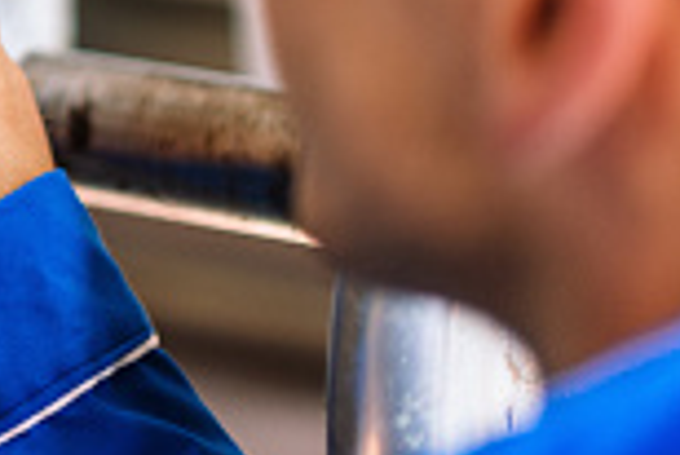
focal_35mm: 165
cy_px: -267
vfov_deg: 8.1
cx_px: -433
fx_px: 3120
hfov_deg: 11.7
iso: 200
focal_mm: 50
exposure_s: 1/250
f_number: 2
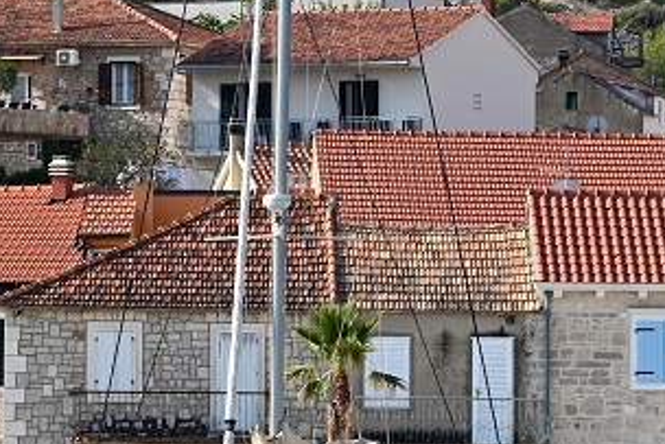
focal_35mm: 461
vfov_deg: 3.0
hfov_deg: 4.5
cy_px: 244
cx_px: 562
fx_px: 8519
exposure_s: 1/160
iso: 220
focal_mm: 140
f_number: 16
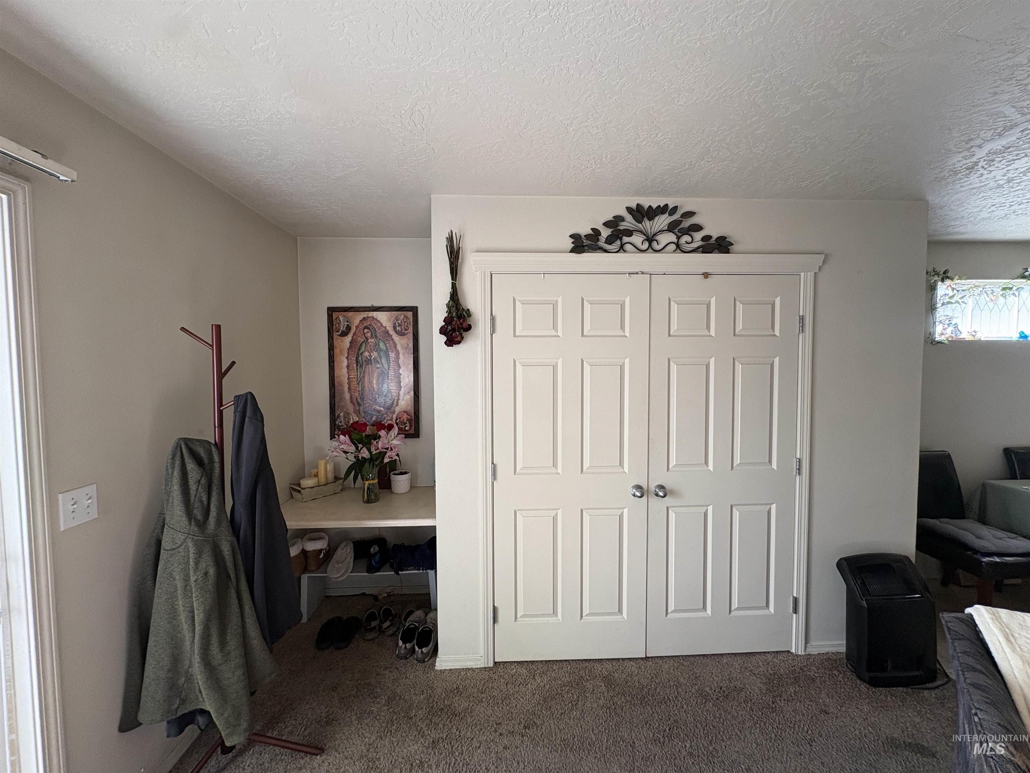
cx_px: 515
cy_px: 386
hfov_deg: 102.1
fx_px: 417
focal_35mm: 14
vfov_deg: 85.7
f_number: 2.2
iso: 160
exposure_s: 1/120
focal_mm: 2.22
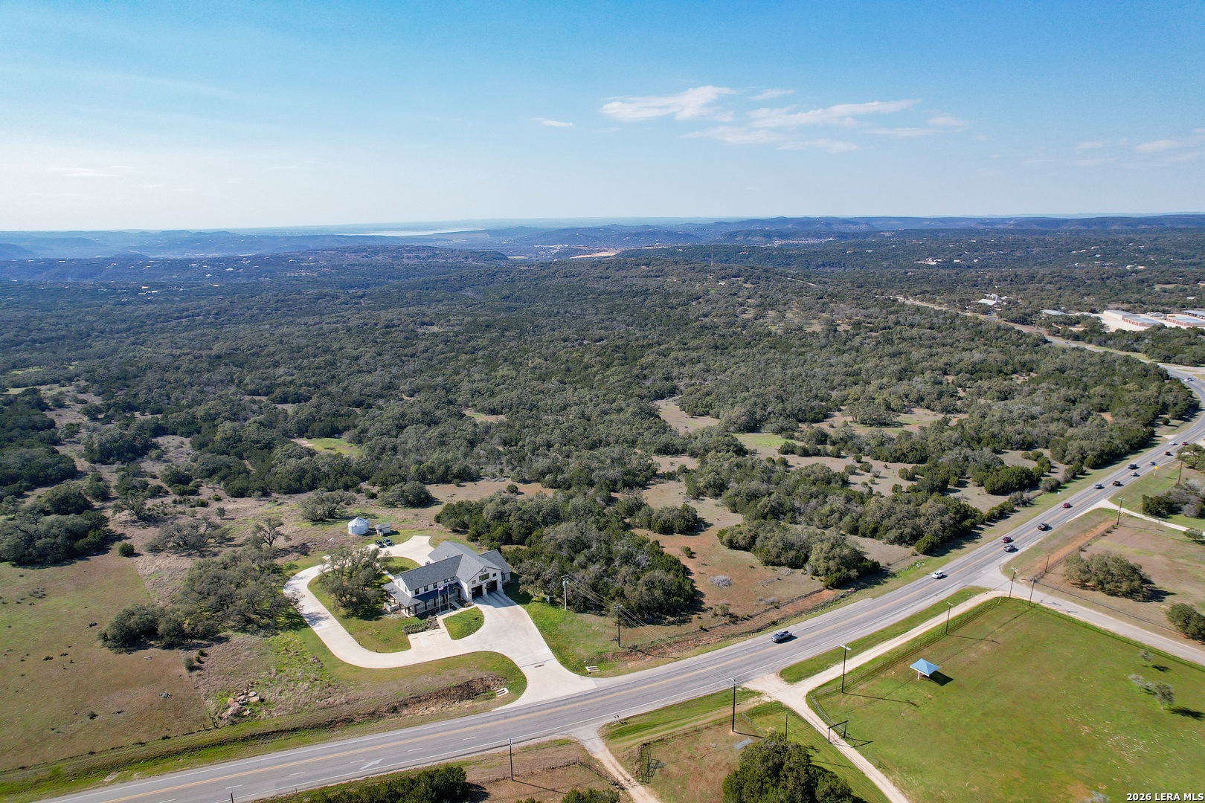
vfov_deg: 57.2
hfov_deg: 78.6
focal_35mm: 22
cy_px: 402
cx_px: 602
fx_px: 736
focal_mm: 8.38
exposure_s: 1/3200
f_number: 2.8
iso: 100
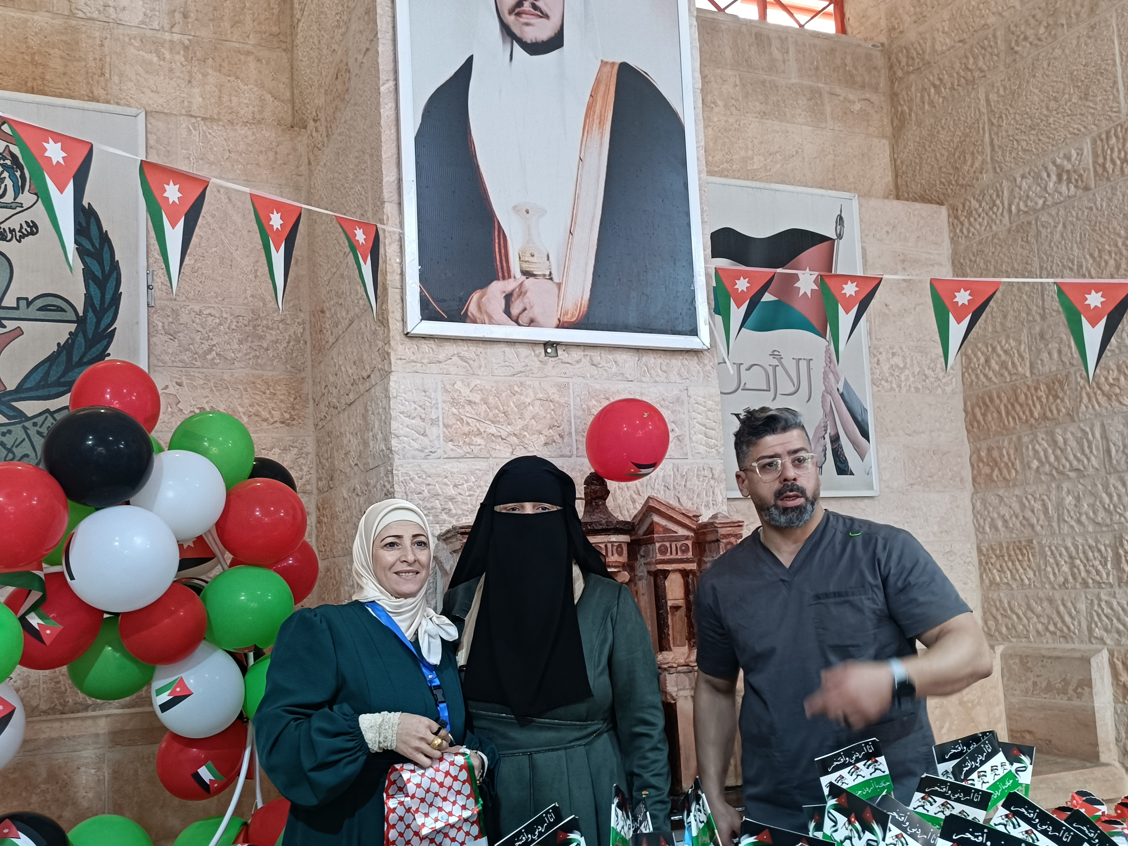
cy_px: 493
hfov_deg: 56.8
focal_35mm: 32
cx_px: 532
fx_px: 1043
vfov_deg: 44.0
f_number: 1.7
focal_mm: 4.7
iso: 1107
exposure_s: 1/50
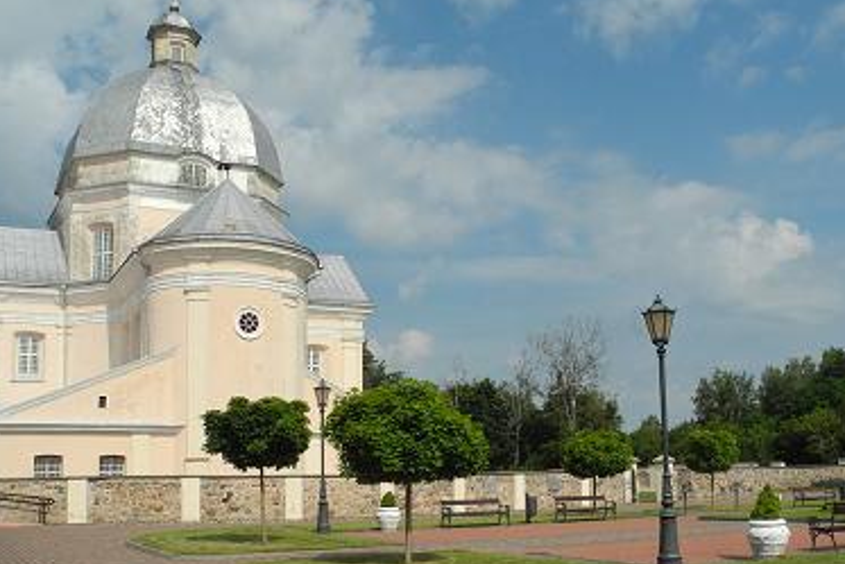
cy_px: 378
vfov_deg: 33.1
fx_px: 939
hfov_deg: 48.4
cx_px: 453
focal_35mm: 40
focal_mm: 6
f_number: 5.6
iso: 100
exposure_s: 1/800
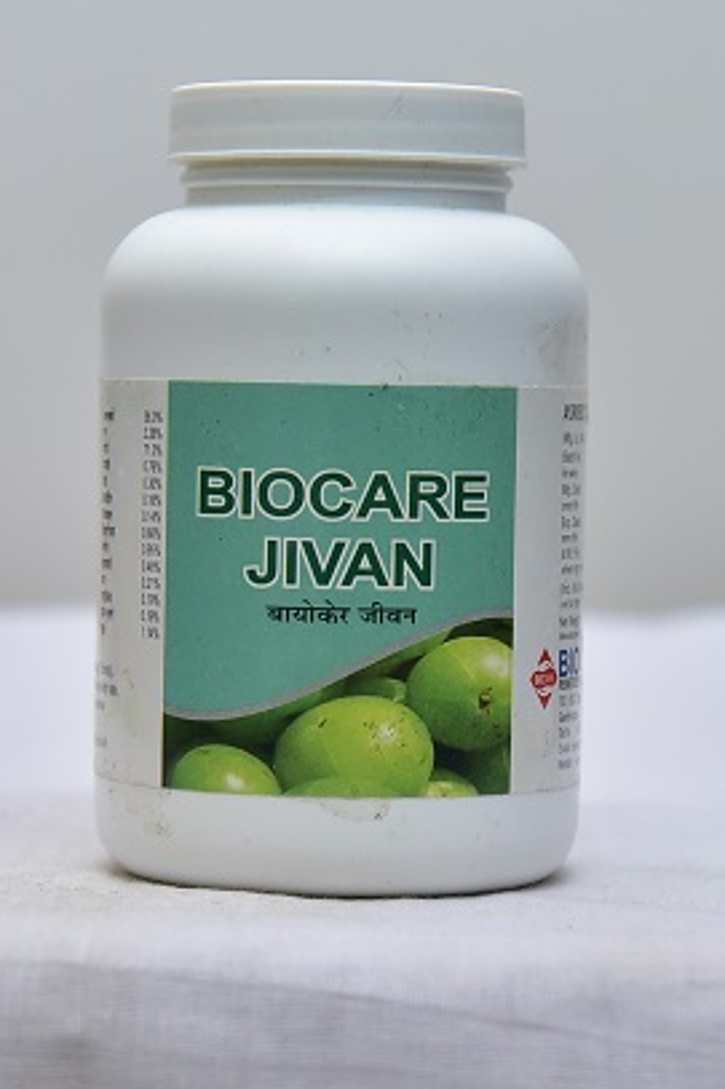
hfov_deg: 14.1
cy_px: 567
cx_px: 345
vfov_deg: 21.0
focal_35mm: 97
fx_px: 2932
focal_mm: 75
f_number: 4.5
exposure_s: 1/125
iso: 1600
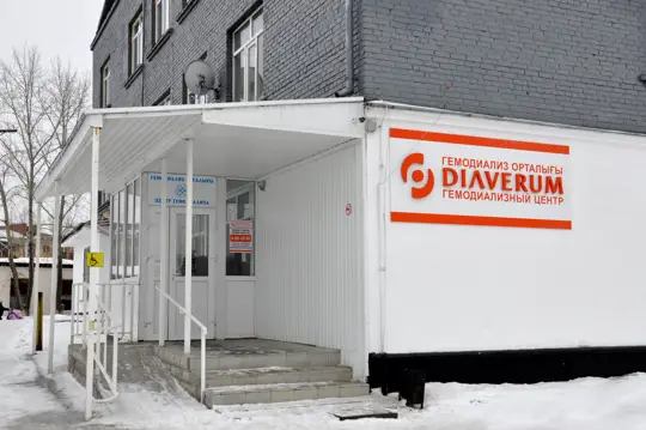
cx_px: 323
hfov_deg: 46.4
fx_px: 753
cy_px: 215
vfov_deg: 31.8
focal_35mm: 42
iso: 400
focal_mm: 28
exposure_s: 1/320
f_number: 9
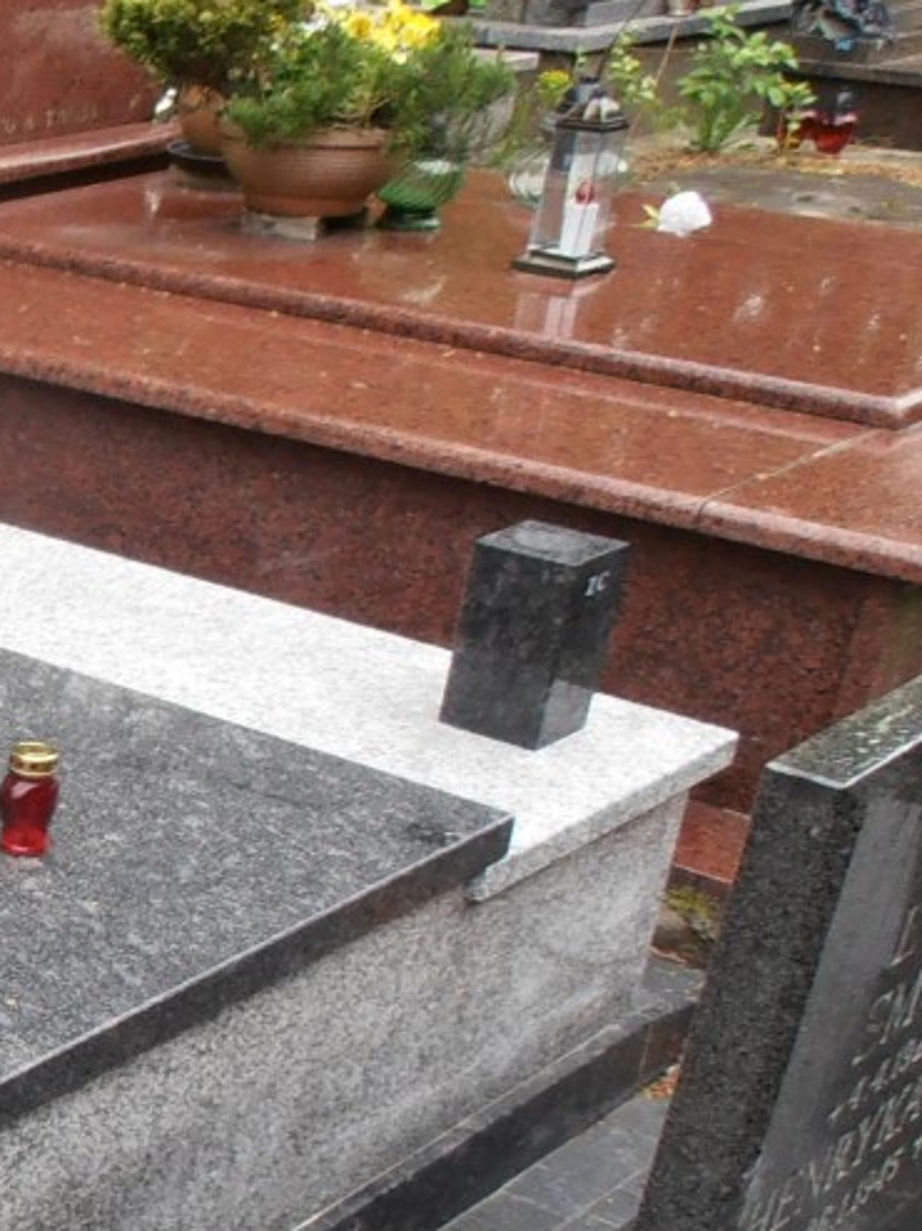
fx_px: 2488
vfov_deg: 27.5
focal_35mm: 70
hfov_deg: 17.3
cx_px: -715
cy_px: 897
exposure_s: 1/160
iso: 80
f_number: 3
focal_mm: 4.2
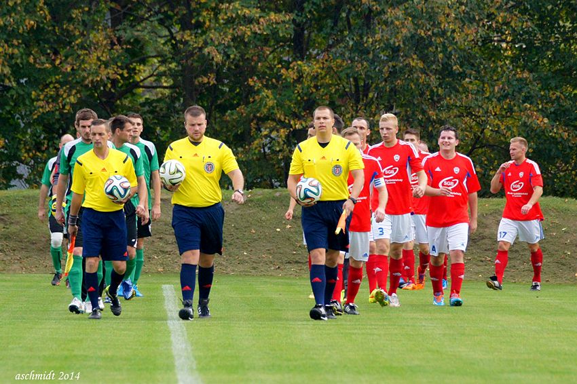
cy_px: 192
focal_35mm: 270
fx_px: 4326
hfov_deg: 7.6
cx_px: 288
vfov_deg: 5.1
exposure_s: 1/1000
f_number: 5.6
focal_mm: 180
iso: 1000
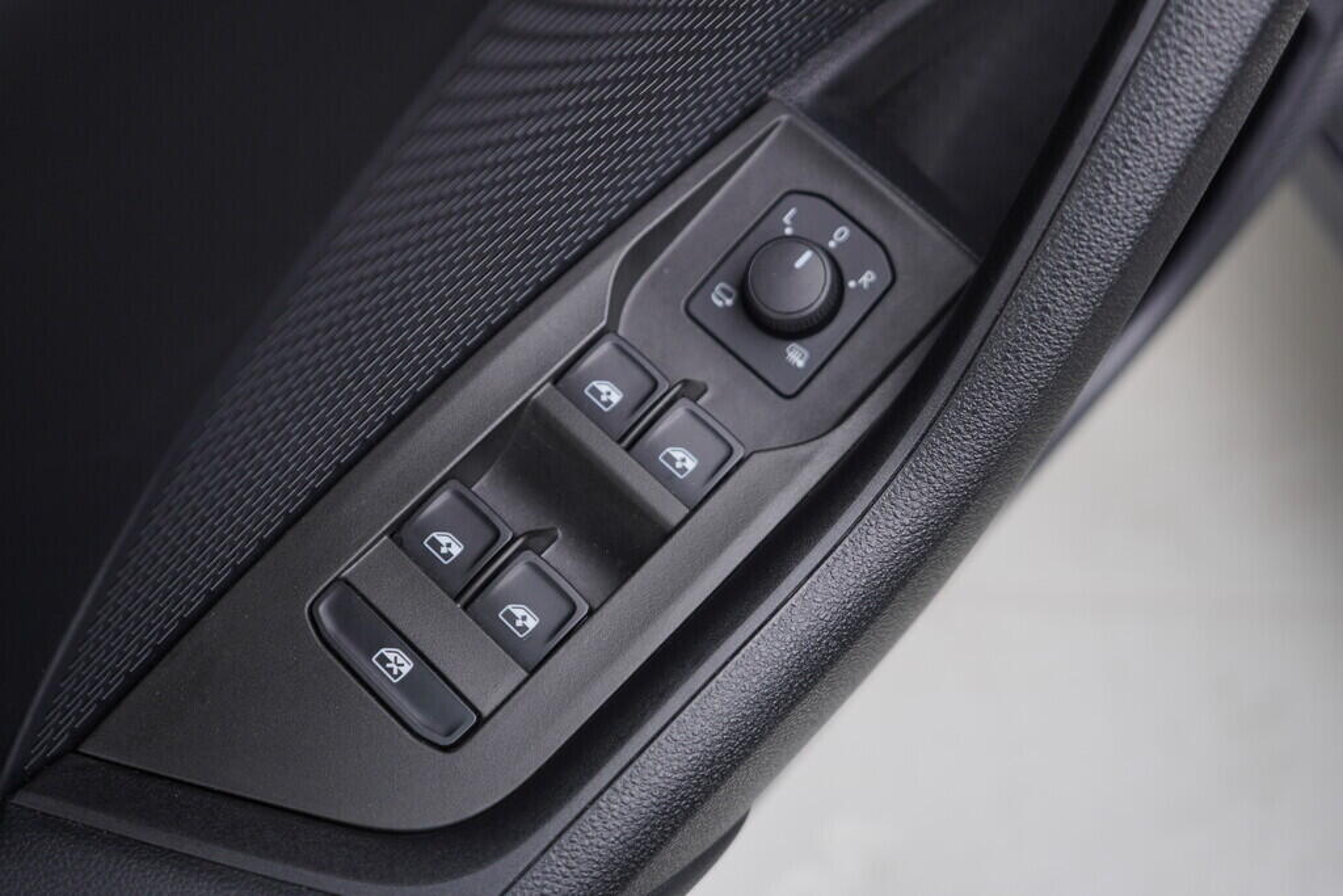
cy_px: 448
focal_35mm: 36
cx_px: 672
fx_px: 1343
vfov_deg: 36.9
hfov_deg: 53.1
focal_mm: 24
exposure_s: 1/40
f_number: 2.8
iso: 125
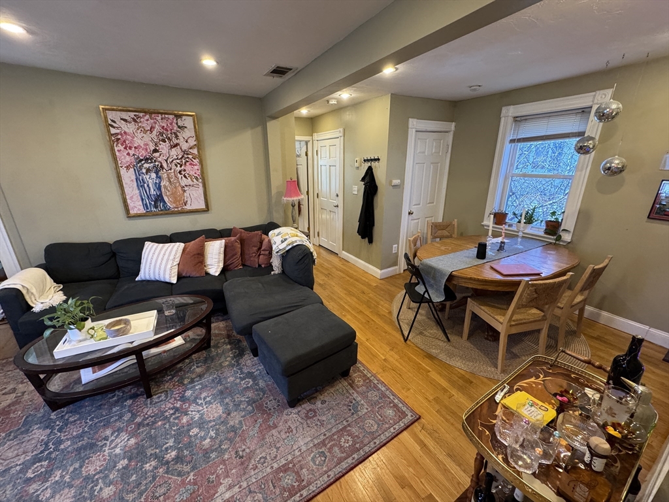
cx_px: 334
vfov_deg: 85.7
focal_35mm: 14
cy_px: 251
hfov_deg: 102.1
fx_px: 271
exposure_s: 1/60
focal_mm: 2.22
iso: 250
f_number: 2.2
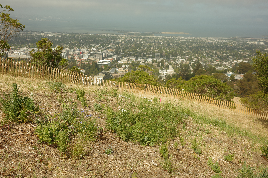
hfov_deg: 48.5
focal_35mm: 40
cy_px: 89
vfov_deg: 33.4
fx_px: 298
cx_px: 134
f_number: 5.6
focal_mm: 26
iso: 100
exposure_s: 1/500
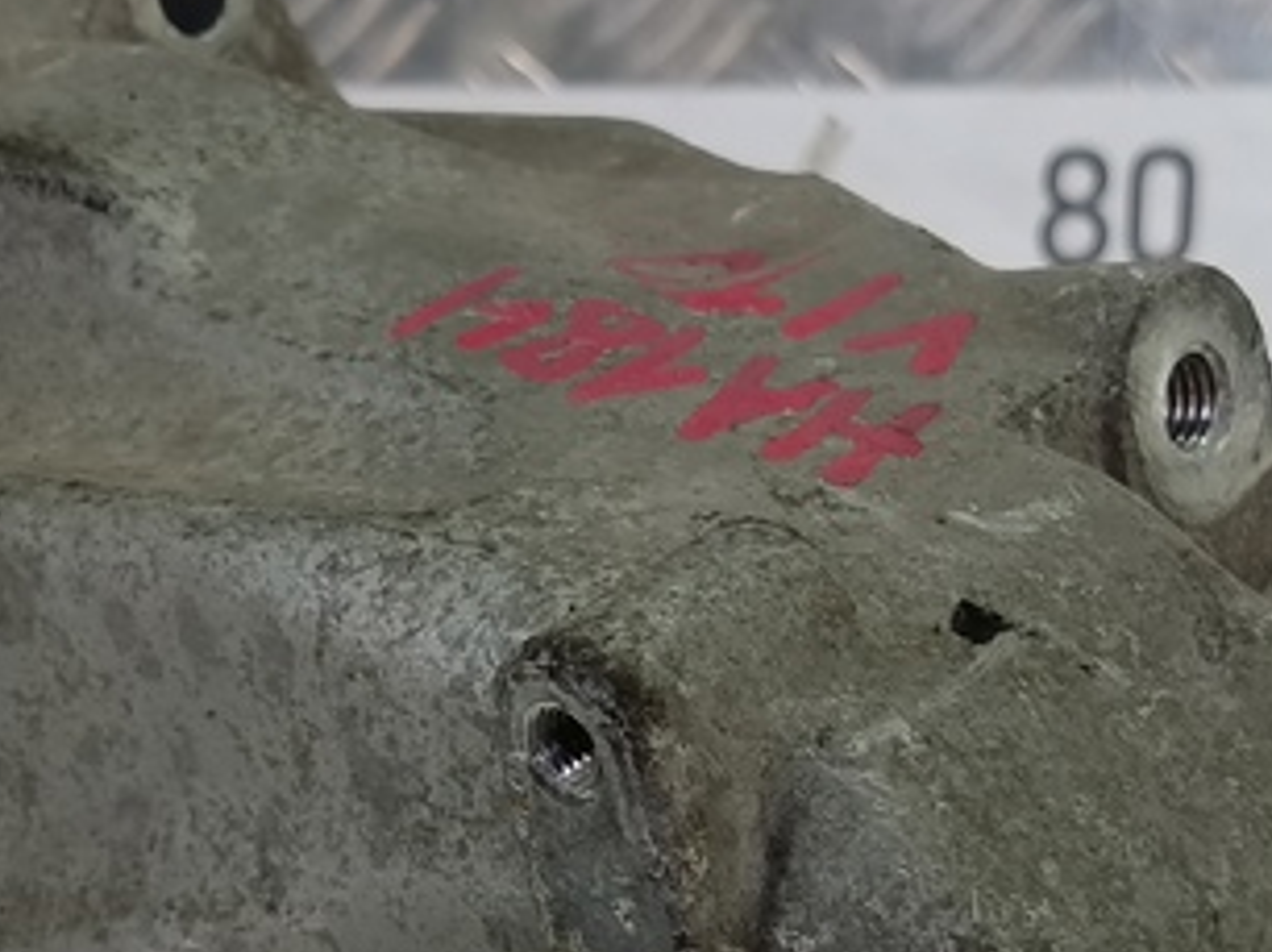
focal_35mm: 77
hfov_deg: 25.4
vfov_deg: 18.4
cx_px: 665
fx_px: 2827
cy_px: 1064
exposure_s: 1/100
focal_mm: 4.11
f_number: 1.6
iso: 155
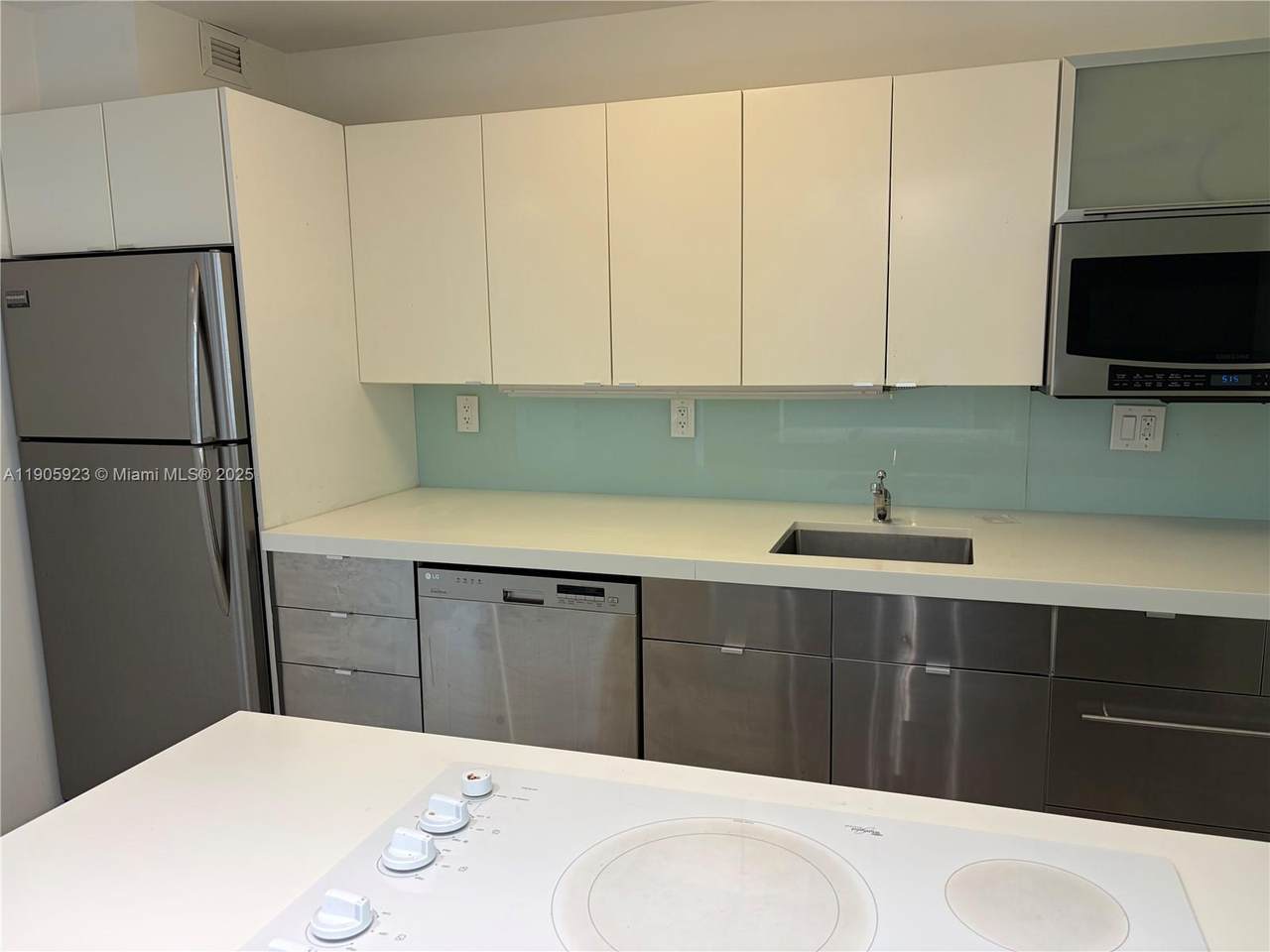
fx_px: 954
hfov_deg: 67.3
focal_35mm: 26
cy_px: 476
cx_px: 635
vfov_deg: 53.1
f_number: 1.6
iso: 64
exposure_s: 1/120
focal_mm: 5.96
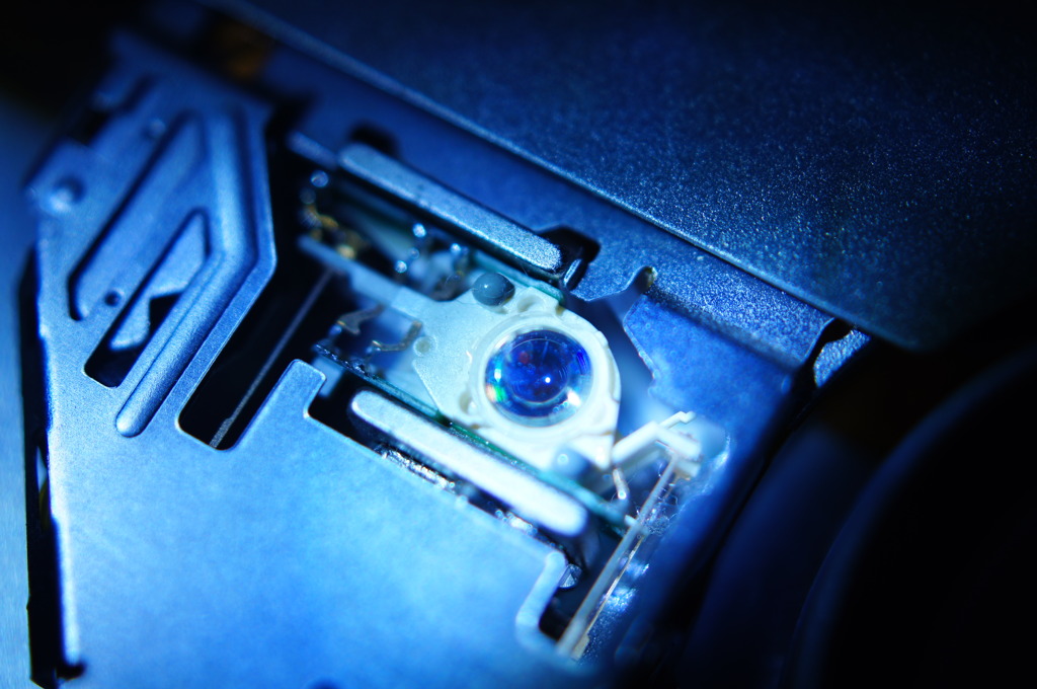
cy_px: 344
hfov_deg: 43.7
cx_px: 518
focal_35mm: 45
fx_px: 1295
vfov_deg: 29.8
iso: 100
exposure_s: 1/100
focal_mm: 30
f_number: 2.8
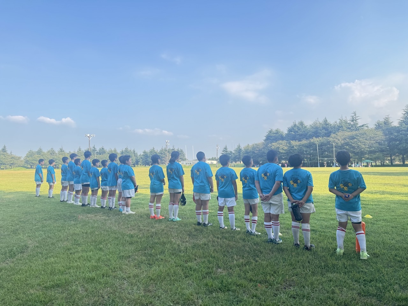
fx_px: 283
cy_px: 153
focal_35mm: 24
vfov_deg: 56.8
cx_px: 204
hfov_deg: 71.6
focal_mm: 6.76
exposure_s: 1/888
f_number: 1.78
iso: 80
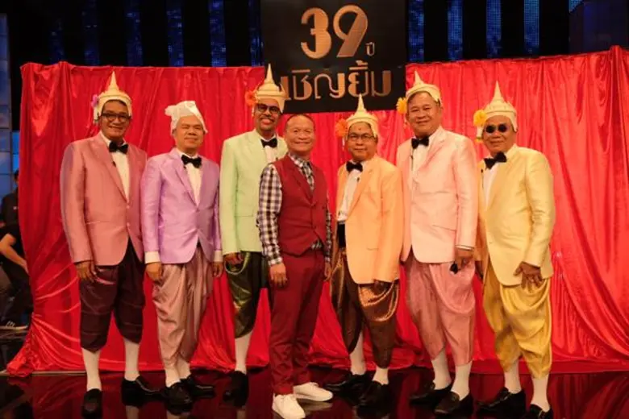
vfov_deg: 41.1
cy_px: 210
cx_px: 314
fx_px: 559
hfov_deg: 58.7
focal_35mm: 32
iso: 400
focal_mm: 21.4
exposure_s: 1/125
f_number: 4
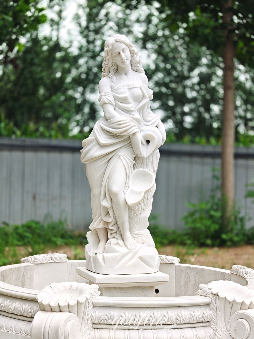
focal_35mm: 70
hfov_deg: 21.0
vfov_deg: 27.8
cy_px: 170
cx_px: 127
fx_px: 685
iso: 80
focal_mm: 16.53
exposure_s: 1/317
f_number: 1.8
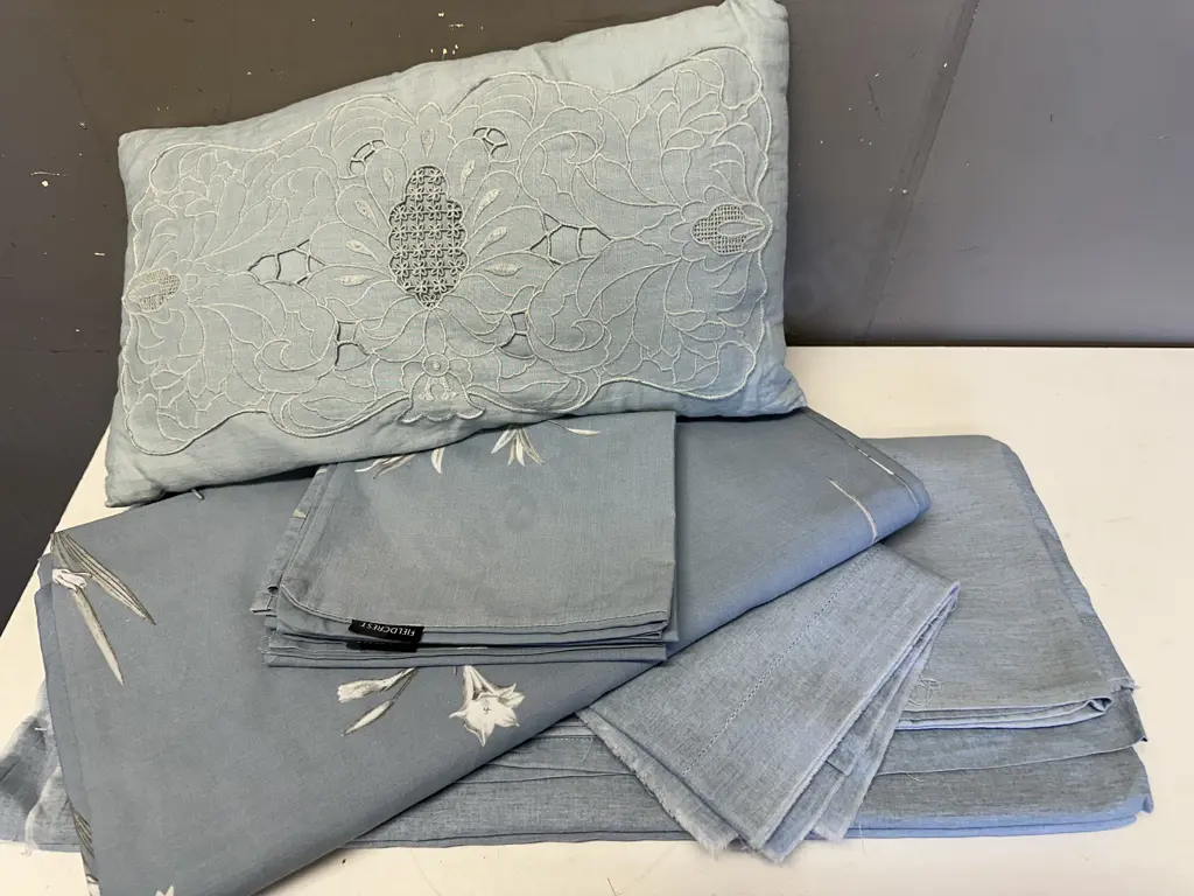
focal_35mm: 24
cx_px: 597
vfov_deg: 56.8
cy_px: 448
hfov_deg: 71.6
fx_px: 828
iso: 100
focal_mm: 6.86
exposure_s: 1/100
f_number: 1.78
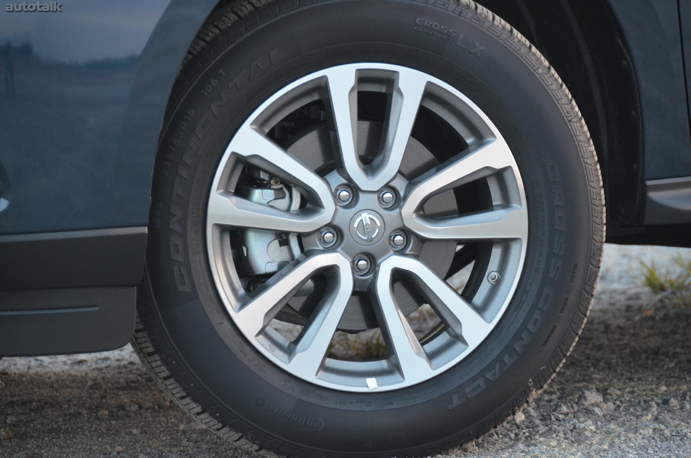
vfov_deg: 5.4
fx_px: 4885
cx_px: 346
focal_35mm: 255
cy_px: 229
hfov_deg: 8.1
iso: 1600
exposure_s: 1/30
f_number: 5.6
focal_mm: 170
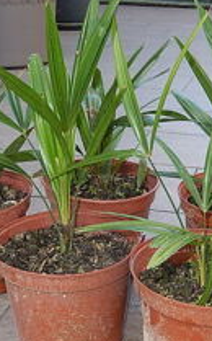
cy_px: 225
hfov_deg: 21.2
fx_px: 566
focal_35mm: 61
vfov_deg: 33.3
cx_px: 127
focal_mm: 4.5
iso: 125
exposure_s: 1/50
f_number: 3.4
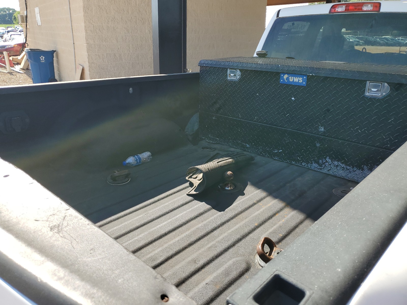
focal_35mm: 26
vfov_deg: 53.1
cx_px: 204
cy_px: 152
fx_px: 306
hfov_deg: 67.3
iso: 50
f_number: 1.5
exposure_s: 1/1250
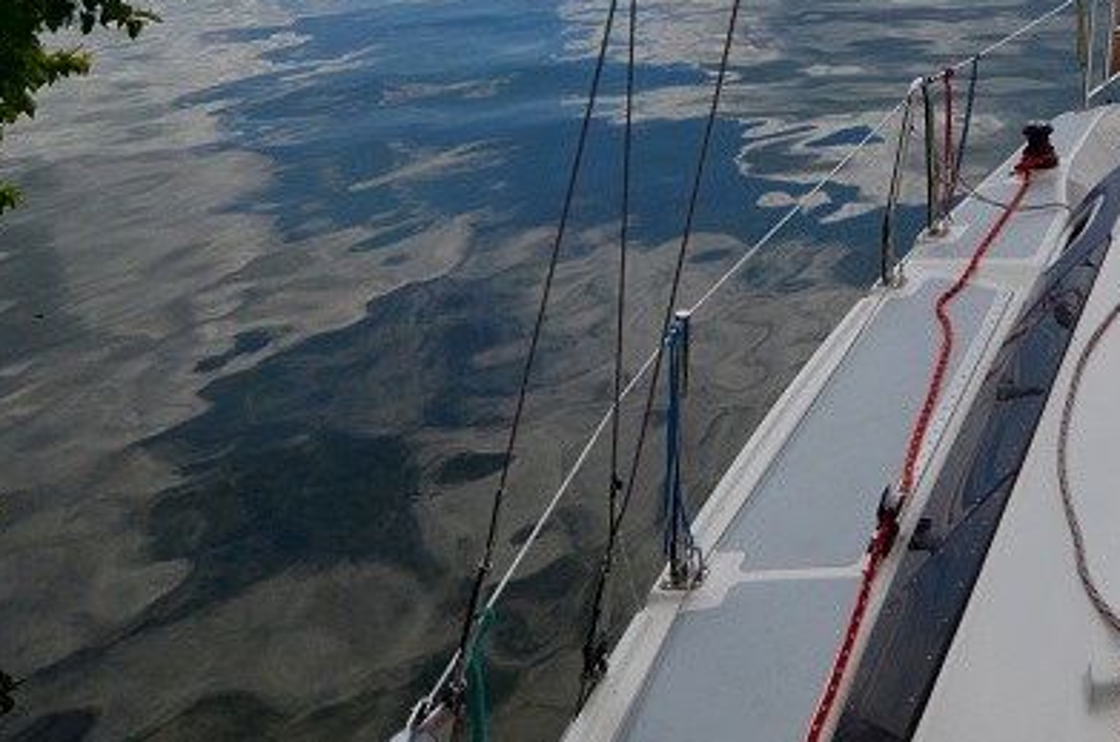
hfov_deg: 40.3
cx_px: 958
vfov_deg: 26.3
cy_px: -125
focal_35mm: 46
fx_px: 1428
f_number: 4
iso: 220
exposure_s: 1/8000
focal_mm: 12
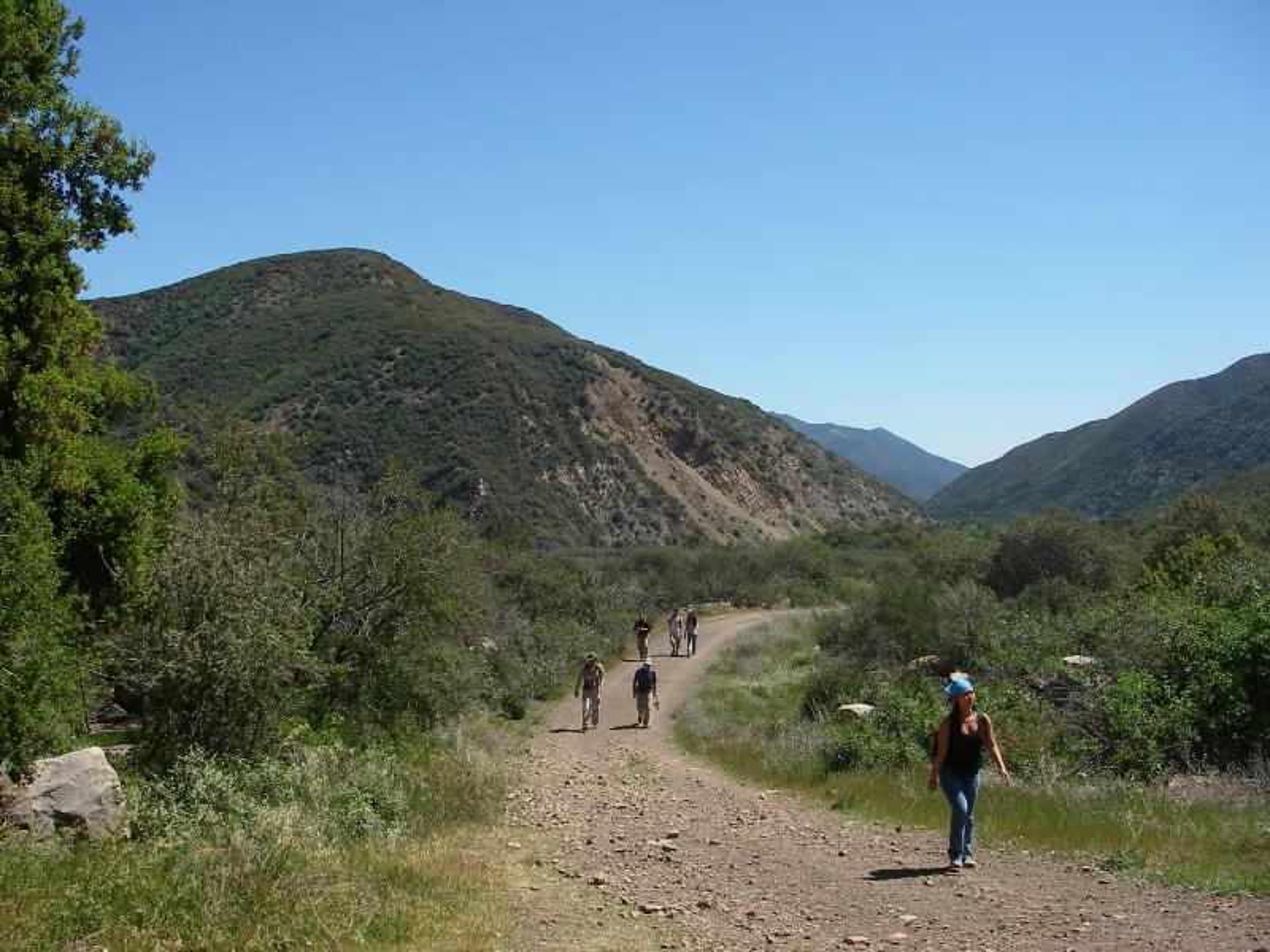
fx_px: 1394
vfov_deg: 37.7
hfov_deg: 49.0
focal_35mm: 38
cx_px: 635
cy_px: 476
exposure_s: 1/200
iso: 64
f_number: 6.6
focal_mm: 6.3
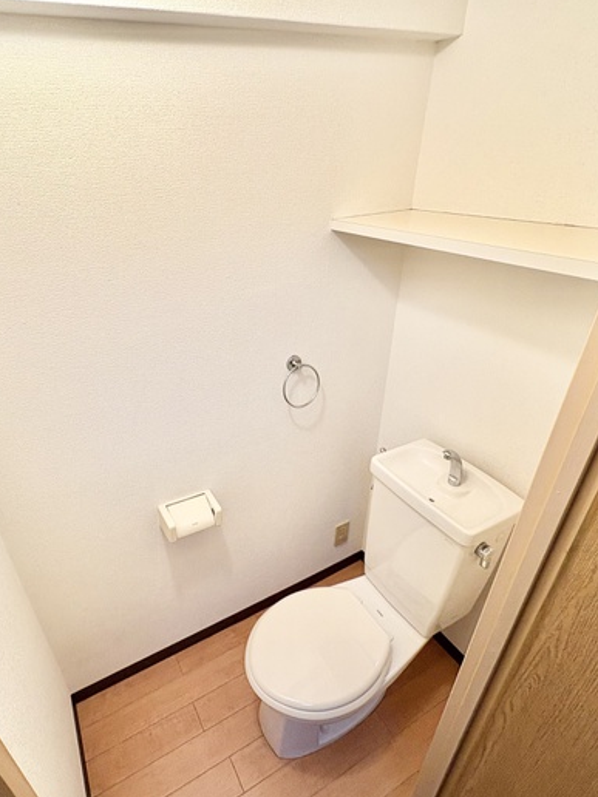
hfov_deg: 67.9
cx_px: 233
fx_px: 438
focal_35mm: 19
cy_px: 398
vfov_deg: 84.7
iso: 125
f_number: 2.2
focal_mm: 2.22
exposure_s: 1/120
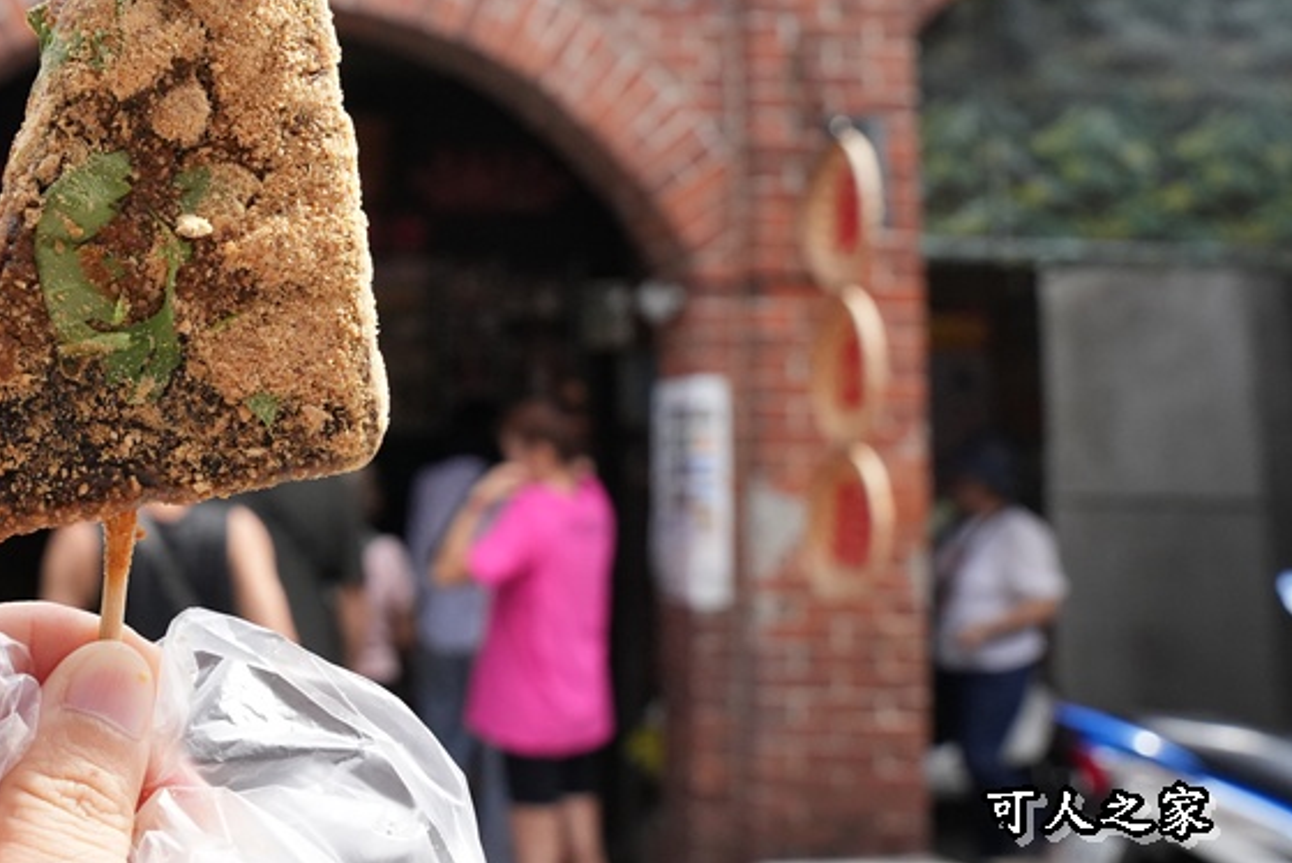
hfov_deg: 35.7
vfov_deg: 24.9
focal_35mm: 53
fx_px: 1916
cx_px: 205
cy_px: 165
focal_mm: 29.2
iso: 3200
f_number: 8
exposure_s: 1/2000
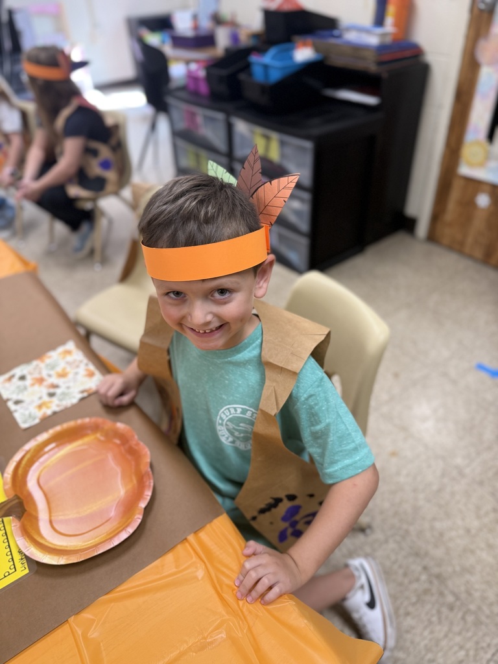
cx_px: 249
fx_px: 460
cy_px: 332
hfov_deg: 56.8
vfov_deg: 71.6
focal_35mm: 24
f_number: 1.78
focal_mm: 6.76
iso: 200
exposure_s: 1/60
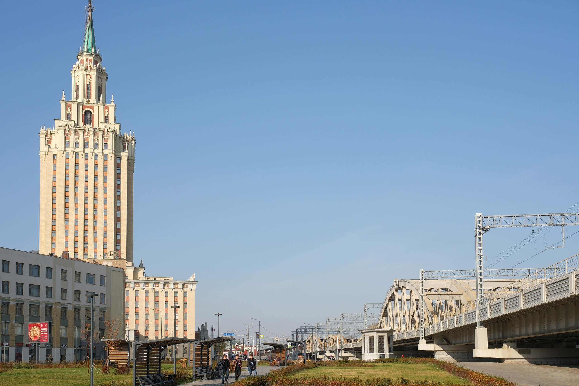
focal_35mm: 41
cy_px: 193
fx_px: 659
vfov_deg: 32.6
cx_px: 290
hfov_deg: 47.4
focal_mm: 27
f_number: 8
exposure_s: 1/500
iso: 250
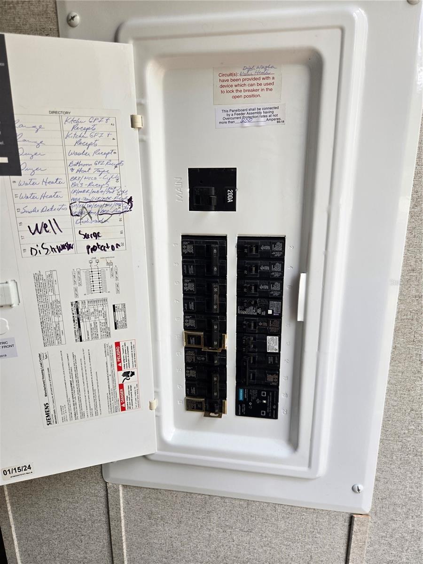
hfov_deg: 58.9
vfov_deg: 73.9
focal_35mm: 23
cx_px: 212
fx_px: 375
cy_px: 282
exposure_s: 1/508
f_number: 1.8
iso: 100
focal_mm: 5.4
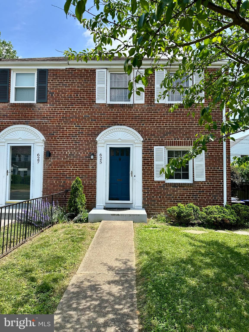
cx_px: 124
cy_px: 166
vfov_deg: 71.6
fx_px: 230
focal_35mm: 24
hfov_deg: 56.8
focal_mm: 6.86
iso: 80
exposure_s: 1/2299
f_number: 1.78
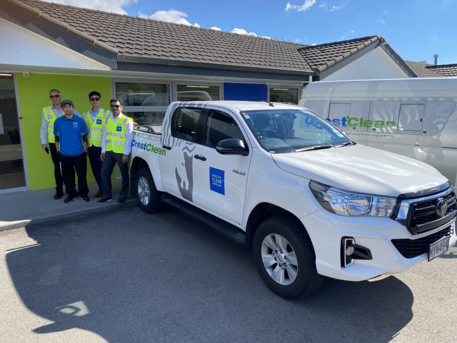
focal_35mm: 26
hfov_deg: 67.3
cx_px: 228
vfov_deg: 53.1
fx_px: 343
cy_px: 172
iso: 32
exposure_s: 1/1346
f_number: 1.8
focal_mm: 4.25
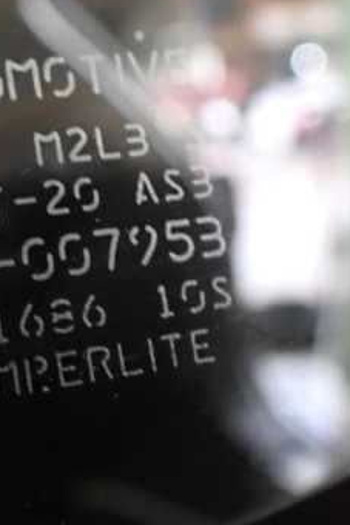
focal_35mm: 55
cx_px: 28
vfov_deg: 36.2
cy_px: 232
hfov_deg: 23.9
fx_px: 801
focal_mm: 5.4
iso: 1600
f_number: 2.3
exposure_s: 1/30
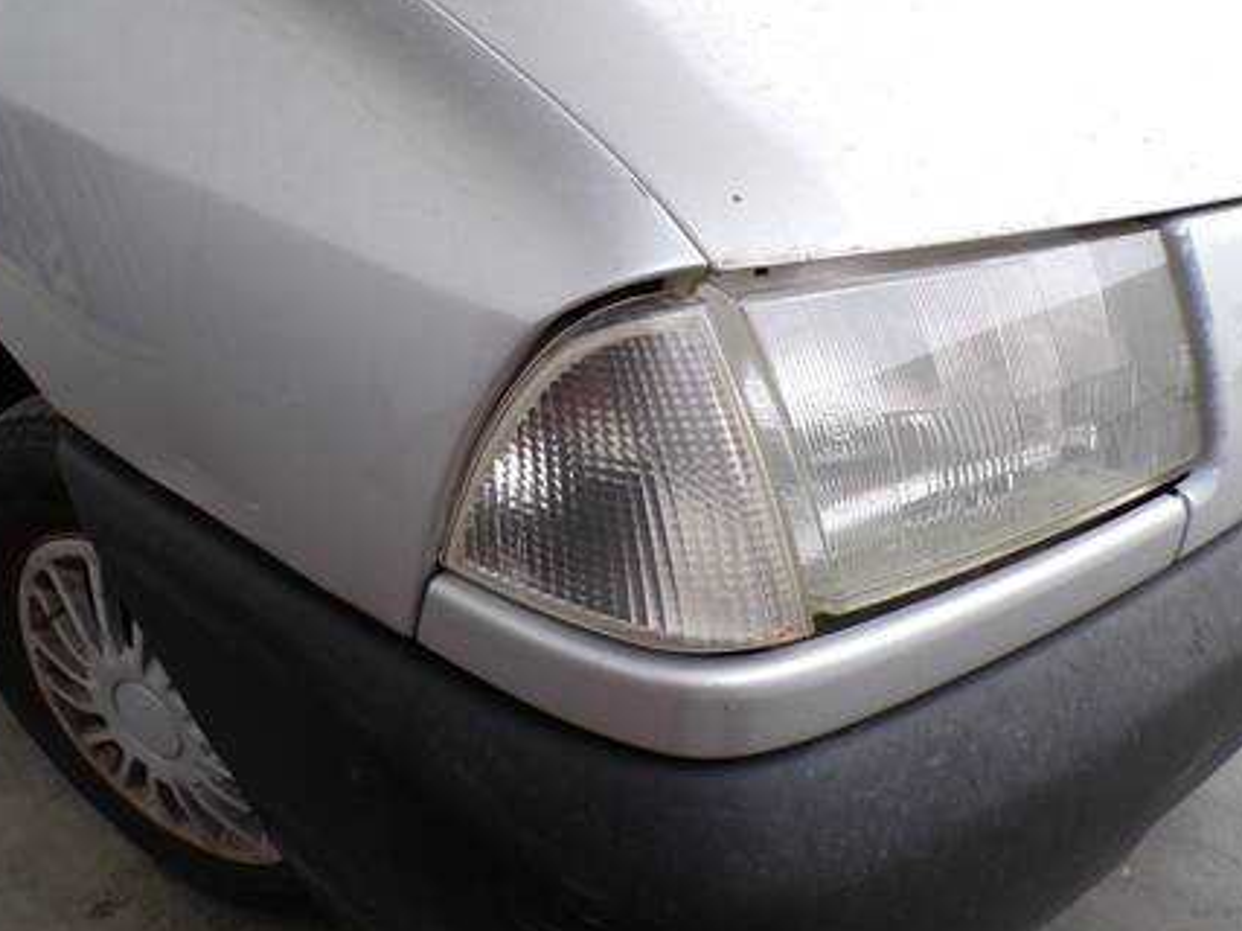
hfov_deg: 65.3
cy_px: 512
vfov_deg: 51.2
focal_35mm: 27
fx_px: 968
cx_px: 608
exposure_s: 1/100
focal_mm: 4.3
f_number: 4.4
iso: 100
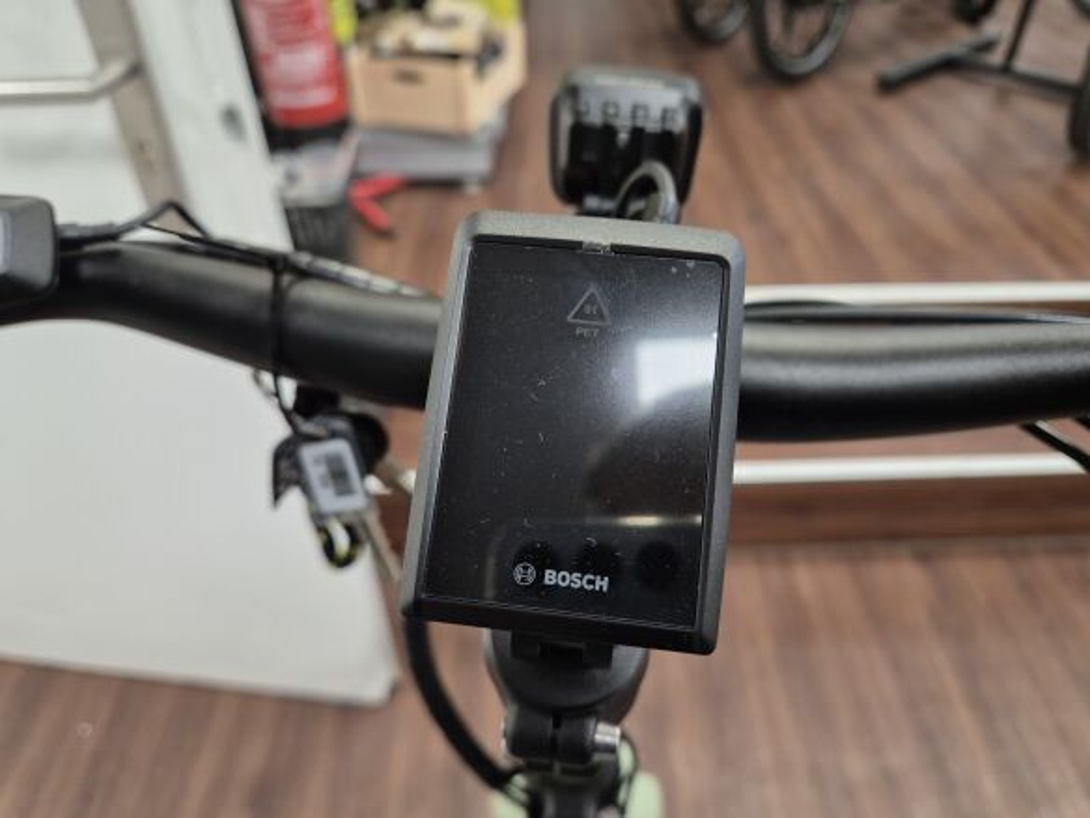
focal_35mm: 23
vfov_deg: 58.9
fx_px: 724
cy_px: 409
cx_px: 545
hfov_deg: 73.9
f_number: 1.8
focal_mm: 5.4
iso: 320
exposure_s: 1/100
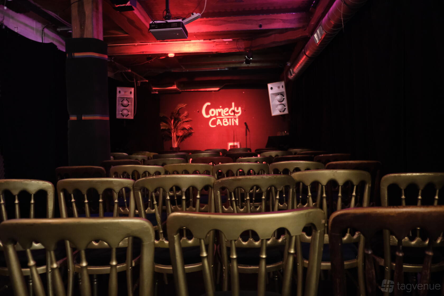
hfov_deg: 67.4
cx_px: 222
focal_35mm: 27
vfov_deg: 47.9
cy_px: 148
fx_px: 333
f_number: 2.8
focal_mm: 18
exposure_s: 1/18
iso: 3200
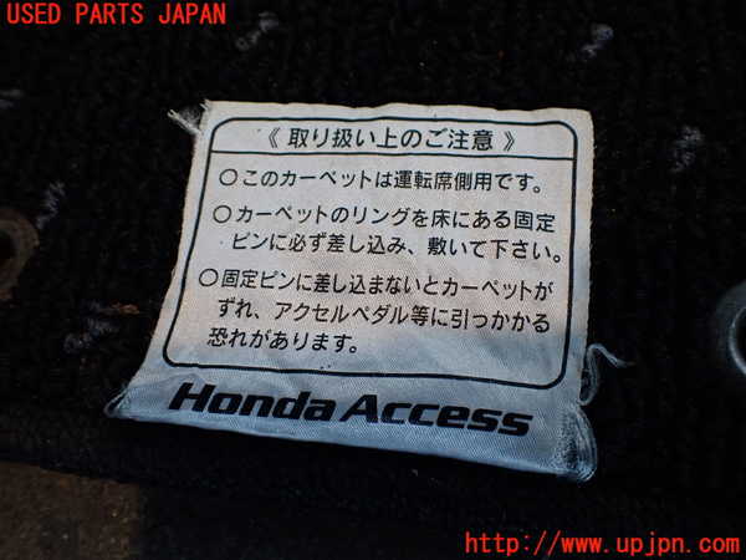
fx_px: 647
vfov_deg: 46.8
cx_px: 373
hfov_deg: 60.0
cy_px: 280
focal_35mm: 30
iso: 320
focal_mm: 5.4
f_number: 2.3
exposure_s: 1/125
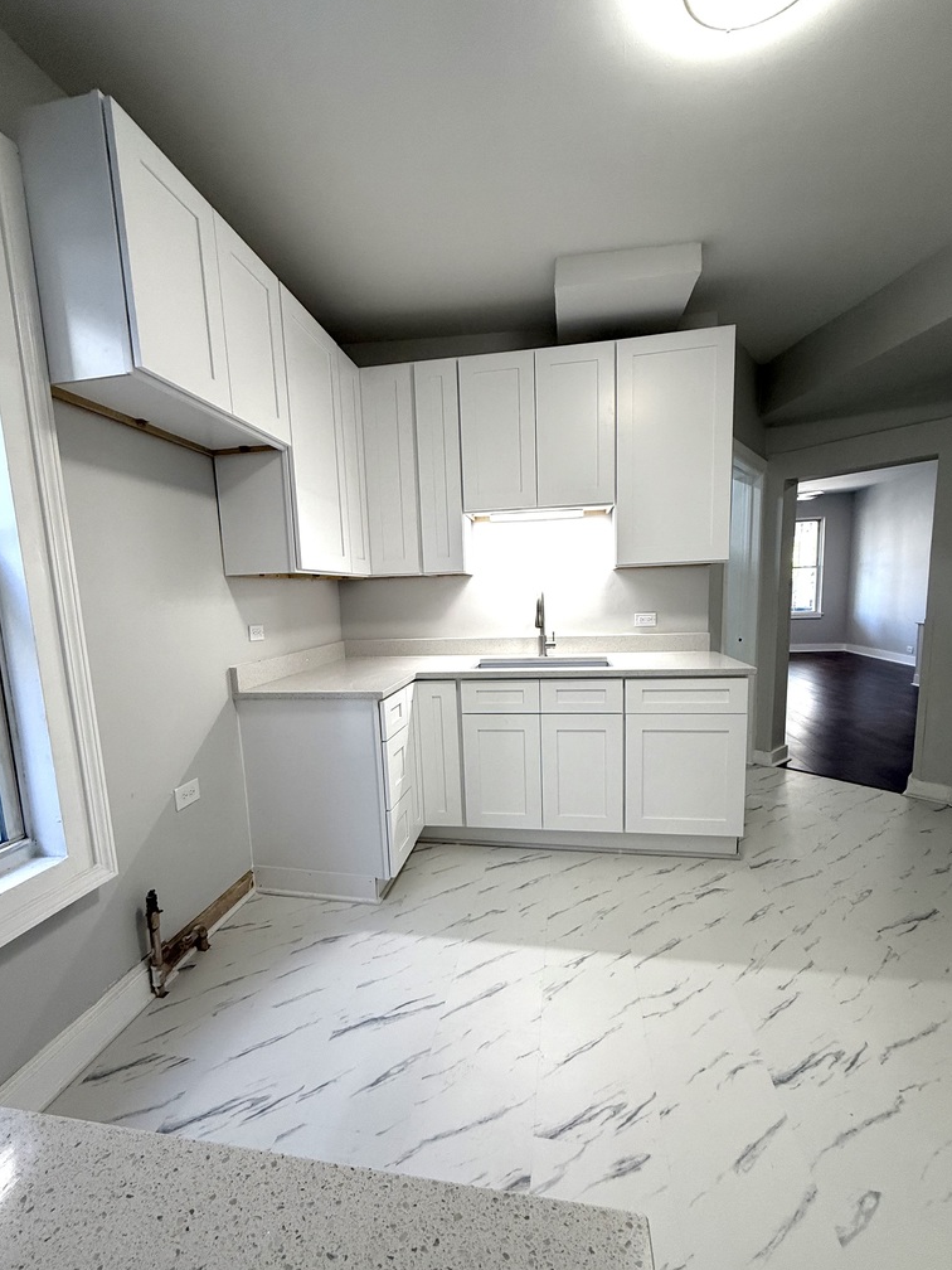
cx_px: 468
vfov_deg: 98.1
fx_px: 550
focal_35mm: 15
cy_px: 672
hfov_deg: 81.7
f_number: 2.2
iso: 125
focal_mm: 2.22
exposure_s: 1/120
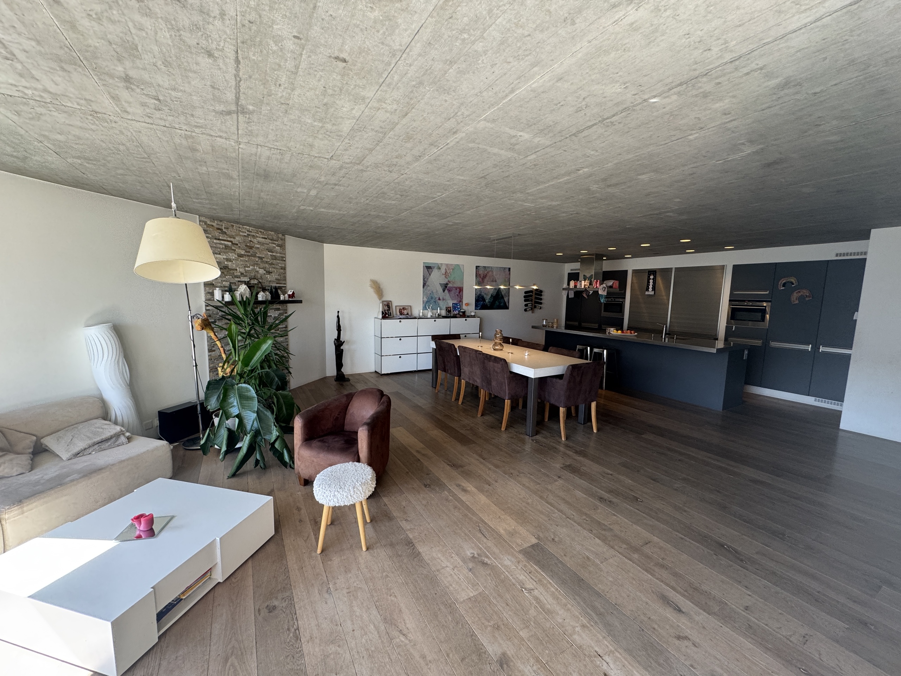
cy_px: 338
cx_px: 450
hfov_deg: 102.1
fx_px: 364
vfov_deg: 85.7
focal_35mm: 14
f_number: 2.2
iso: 160
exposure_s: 1/99
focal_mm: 2.22
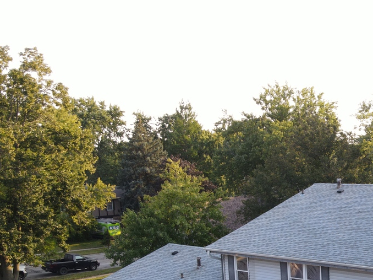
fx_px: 549
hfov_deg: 33.9
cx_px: 381
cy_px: 276
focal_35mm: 51
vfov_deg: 27.1
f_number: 2.8
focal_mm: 4.5
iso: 100
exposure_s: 1/100
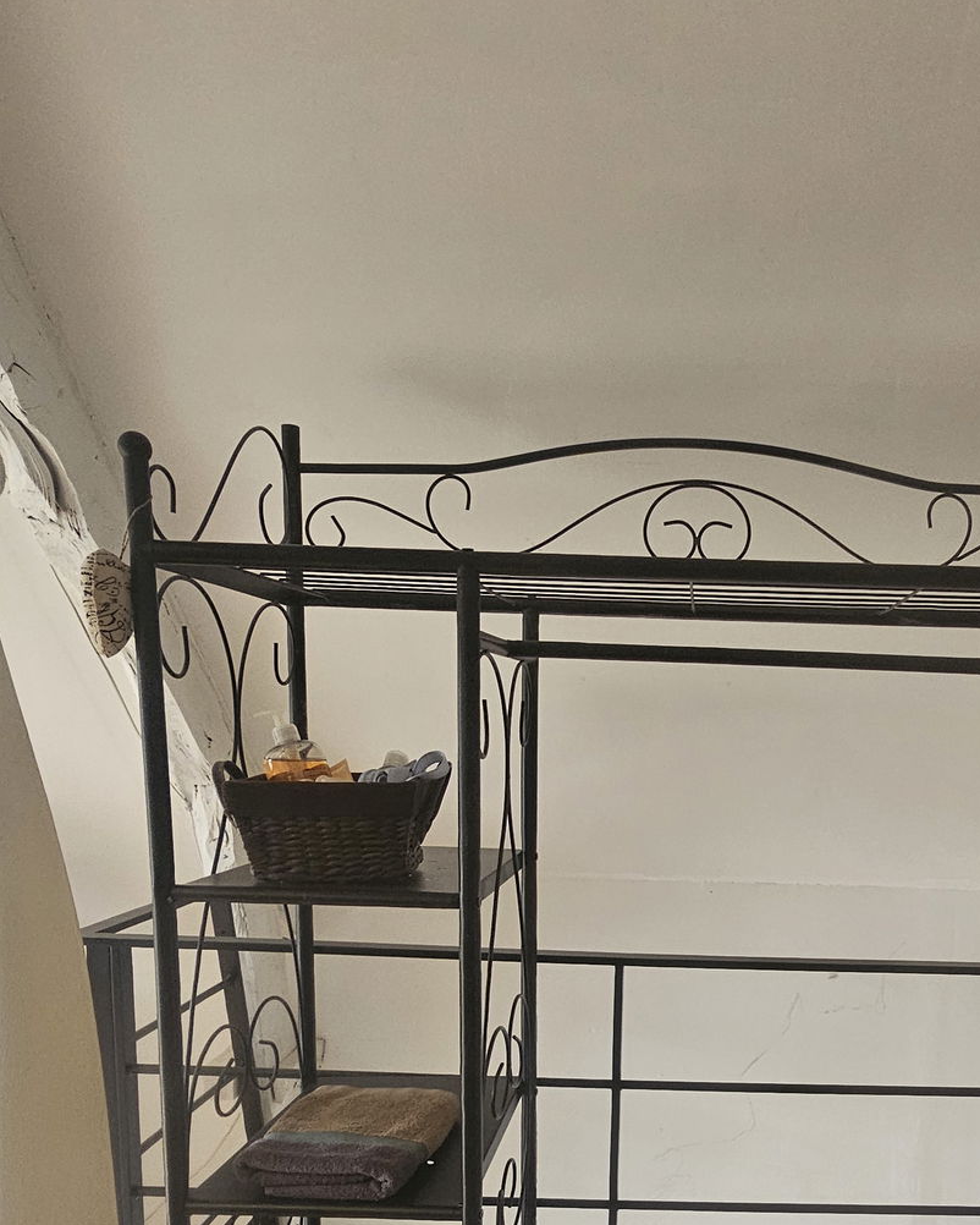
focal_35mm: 27
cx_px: 742
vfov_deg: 61.6
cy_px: 869
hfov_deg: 50.8
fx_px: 979
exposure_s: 1/70.8
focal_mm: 2.2
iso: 250
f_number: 2.2
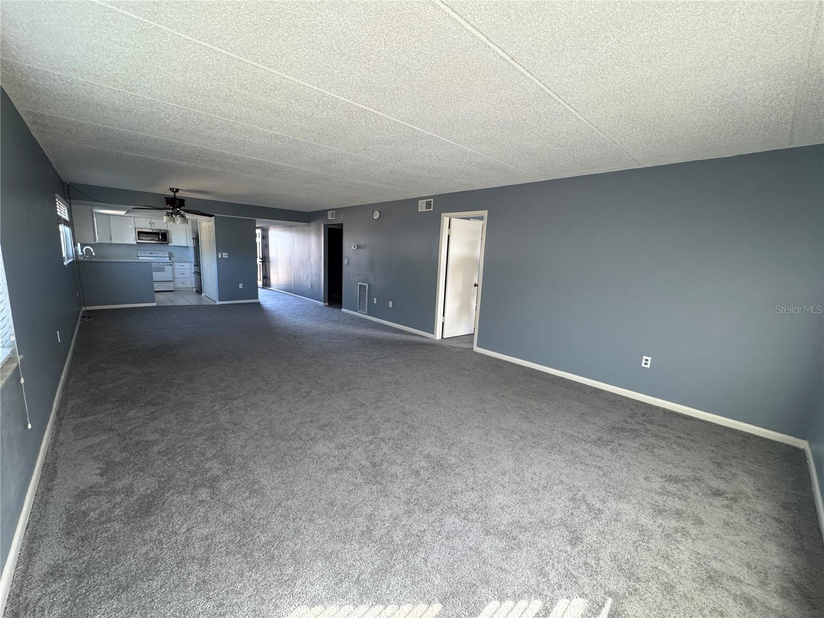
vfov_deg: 85.7
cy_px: 309
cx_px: 412
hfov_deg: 102.1
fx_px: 333
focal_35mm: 14
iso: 250
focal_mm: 2.22
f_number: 2.2
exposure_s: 1/99
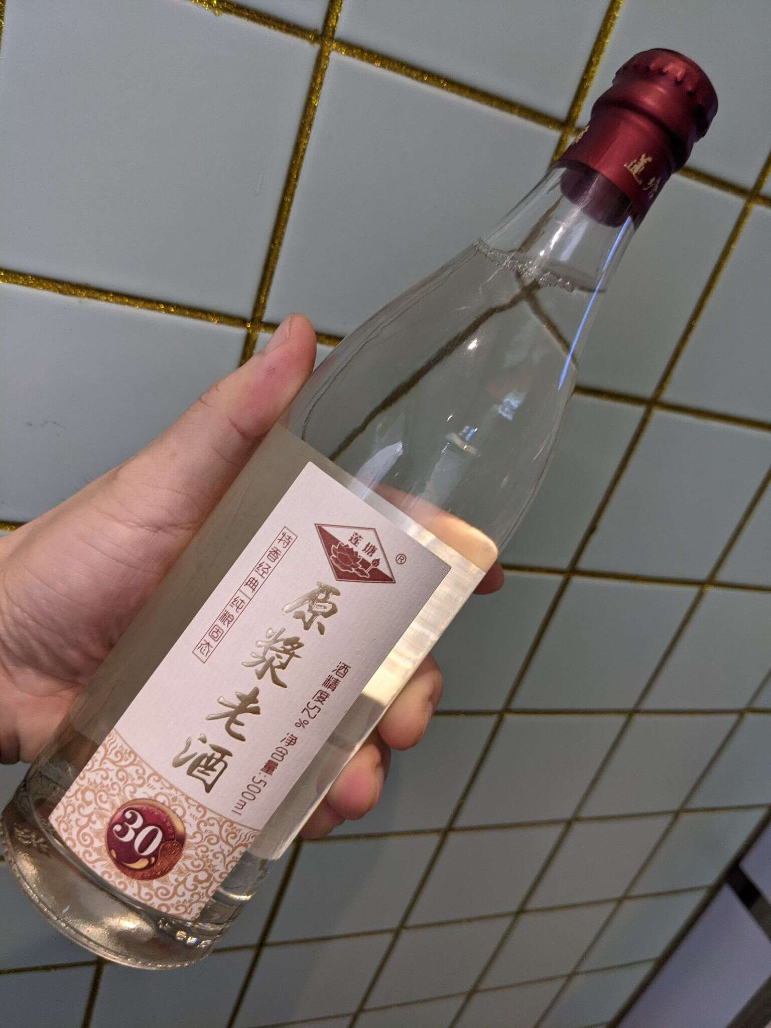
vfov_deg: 65.3
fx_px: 802
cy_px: 514
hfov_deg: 51.4
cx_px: 386
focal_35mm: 27
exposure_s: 1/33.3
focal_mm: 4.38
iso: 53
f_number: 1.73
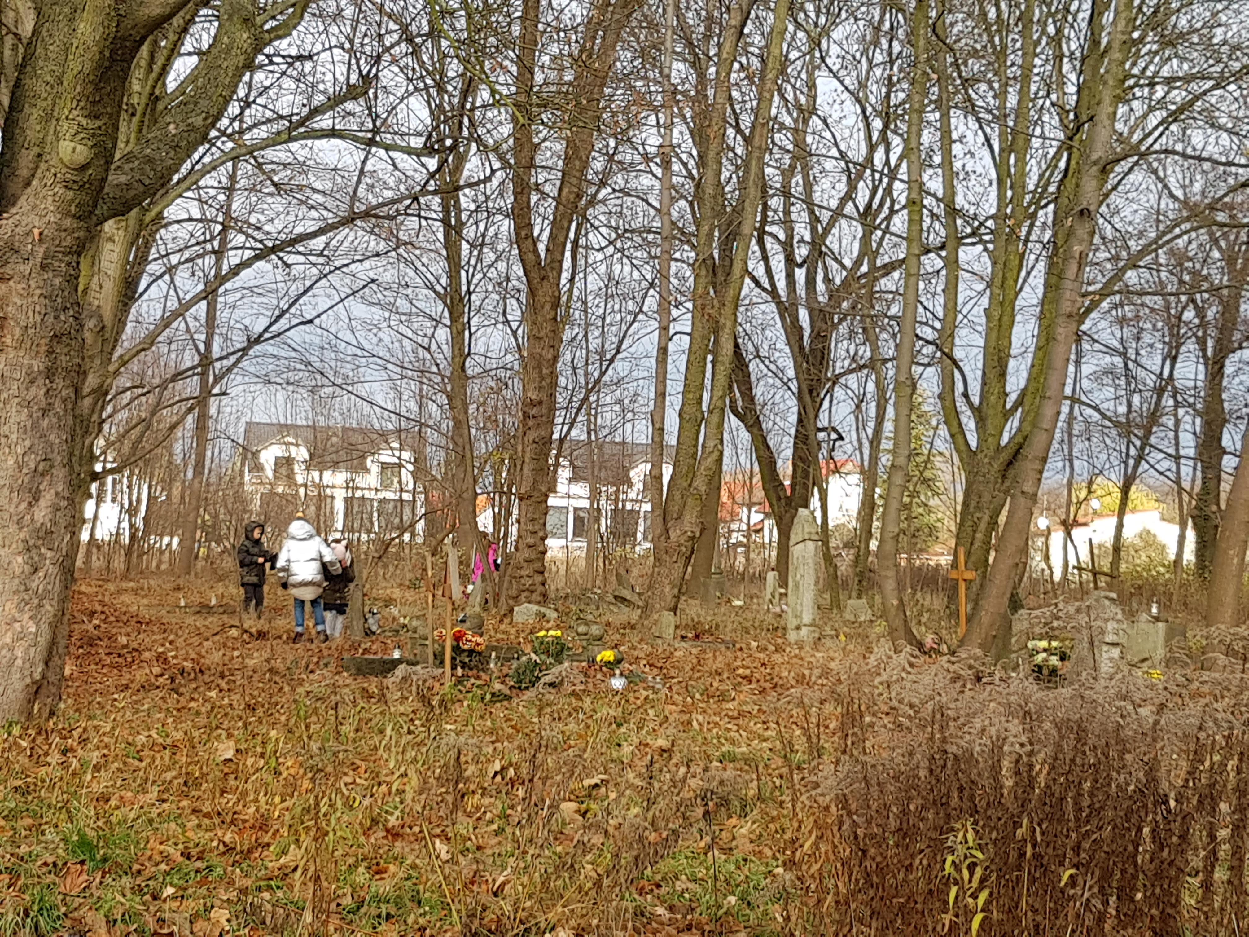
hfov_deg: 67.3
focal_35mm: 26
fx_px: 938
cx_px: 624
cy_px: 468
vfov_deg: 53.1
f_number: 1.7
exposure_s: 1/294
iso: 40
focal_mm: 4.2
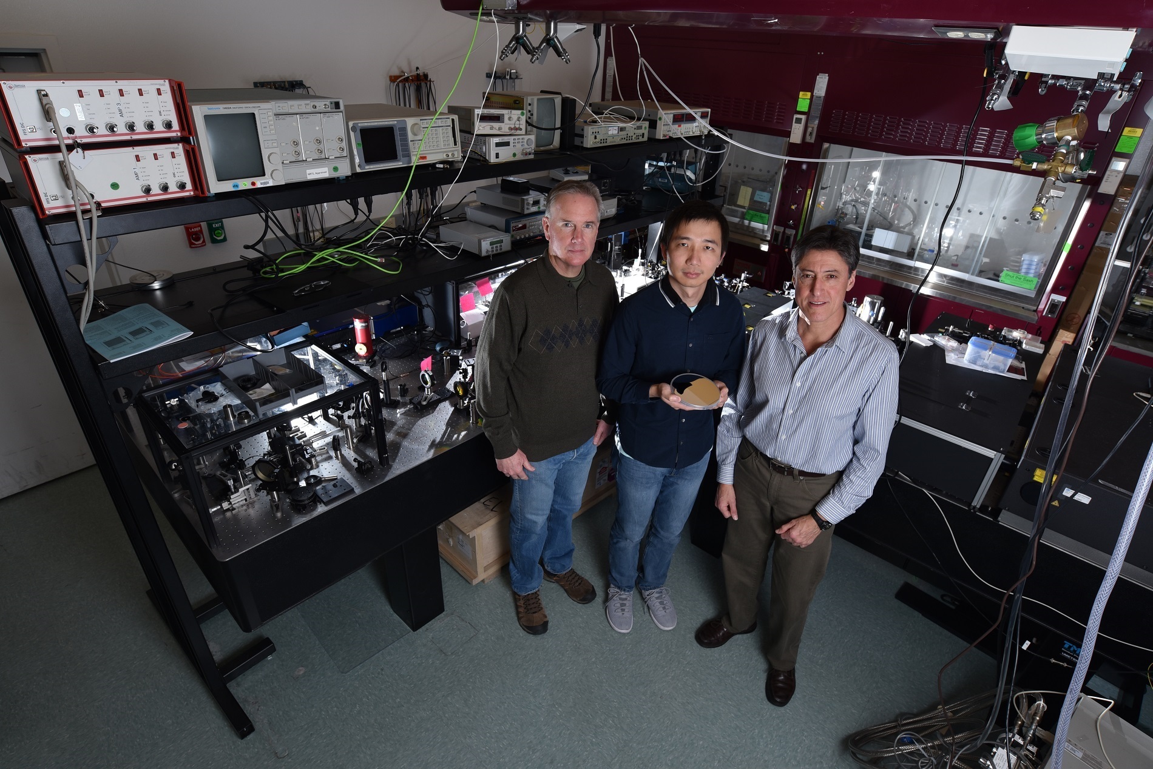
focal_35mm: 18
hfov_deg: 90.0
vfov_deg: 67.4
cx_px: 576
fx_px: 577
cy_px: 384
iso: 200
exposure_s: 1/100
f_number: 8
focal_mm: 18
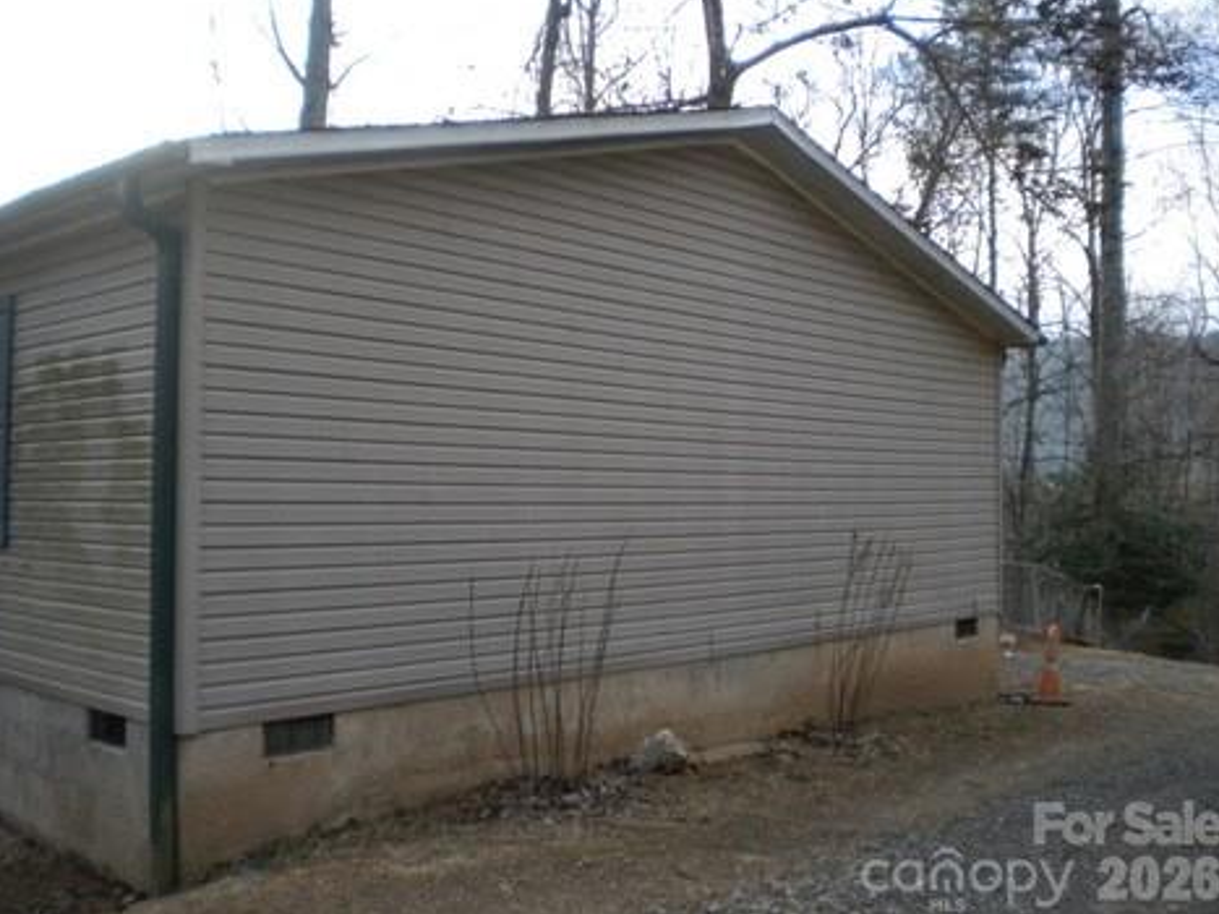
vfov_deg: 39.6
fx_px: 1267
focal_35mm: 36
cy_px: 452
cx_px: 603
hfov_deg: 51.4
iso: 400
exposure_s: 1/554
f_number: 3.1
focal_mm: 6.3
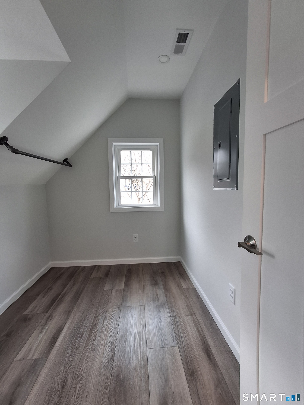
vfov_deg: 94.5
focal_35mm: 16
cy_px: 202
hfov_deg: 78.1
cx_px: 152
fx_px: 187
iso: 50
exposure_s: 1/40
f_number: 2.2
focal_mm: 1.64
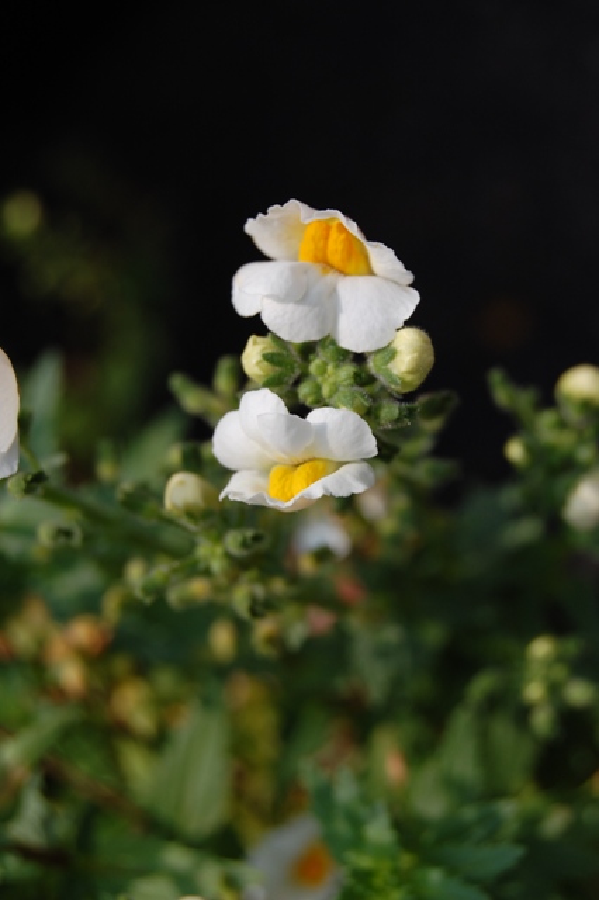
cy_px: 450
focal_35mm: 82
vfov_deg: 24.6
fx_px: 2061
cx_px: 300
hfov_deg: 16.5
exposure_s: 1/640
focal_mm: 55
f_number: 8
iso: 200
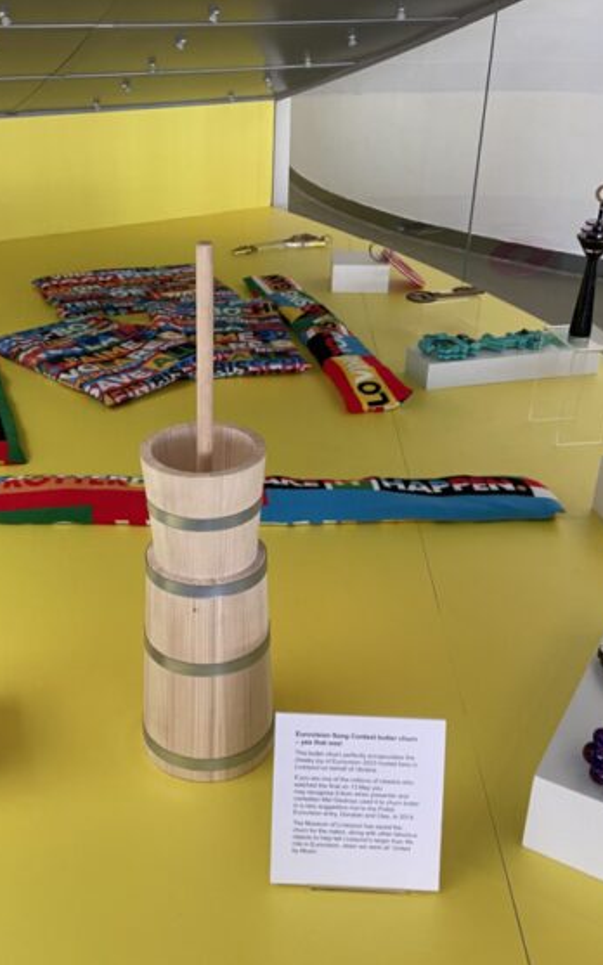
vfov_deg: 51.5
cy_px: 470
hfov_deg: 33.5
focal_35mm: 38
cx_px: 237
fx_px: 999
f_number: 1.8
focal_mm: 4.25
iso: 80
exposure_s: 1/50
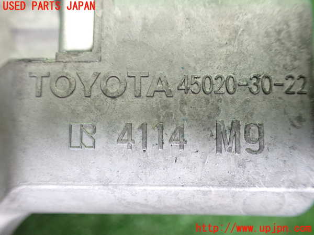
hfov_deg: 60.0
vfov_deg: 46.8
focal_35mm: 30
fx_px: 272
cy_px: 118
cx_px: 157
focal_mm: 5.4
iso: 800
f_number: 2.3
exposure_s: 1/40
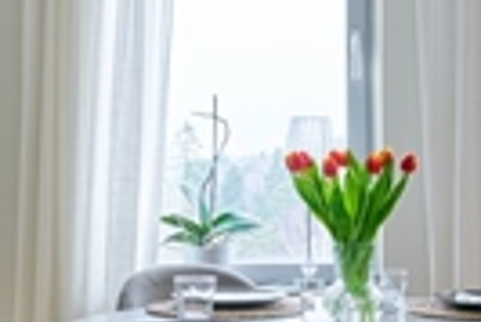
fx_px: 1150
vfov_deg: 15.9
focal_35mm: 86
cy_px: 163
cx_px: 307
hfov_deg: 23.5
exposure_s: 1/3
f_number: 8
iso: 400
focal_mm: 21.5
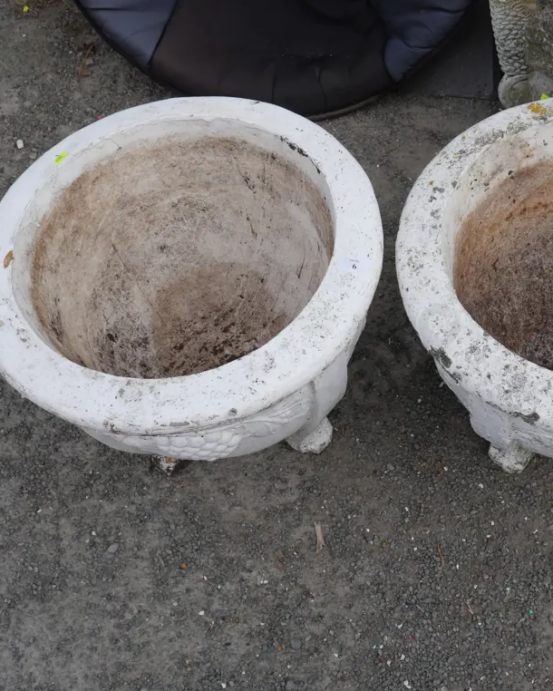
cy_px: 348
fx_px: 859
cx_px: 408
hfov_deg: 35.0
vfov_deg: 43.8
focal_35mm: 42
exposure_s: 1/320
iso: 200
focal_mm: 16
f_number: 7.1
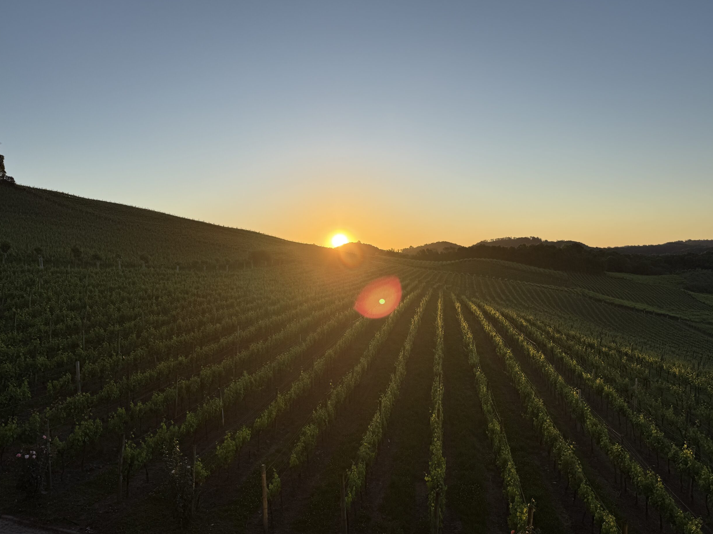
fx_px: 515
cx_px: 363
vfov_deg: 54.9
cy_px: 271
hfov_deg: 69.4
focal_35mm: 25
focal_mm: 6.76
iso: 80
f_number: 1.78
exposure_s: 1/3279
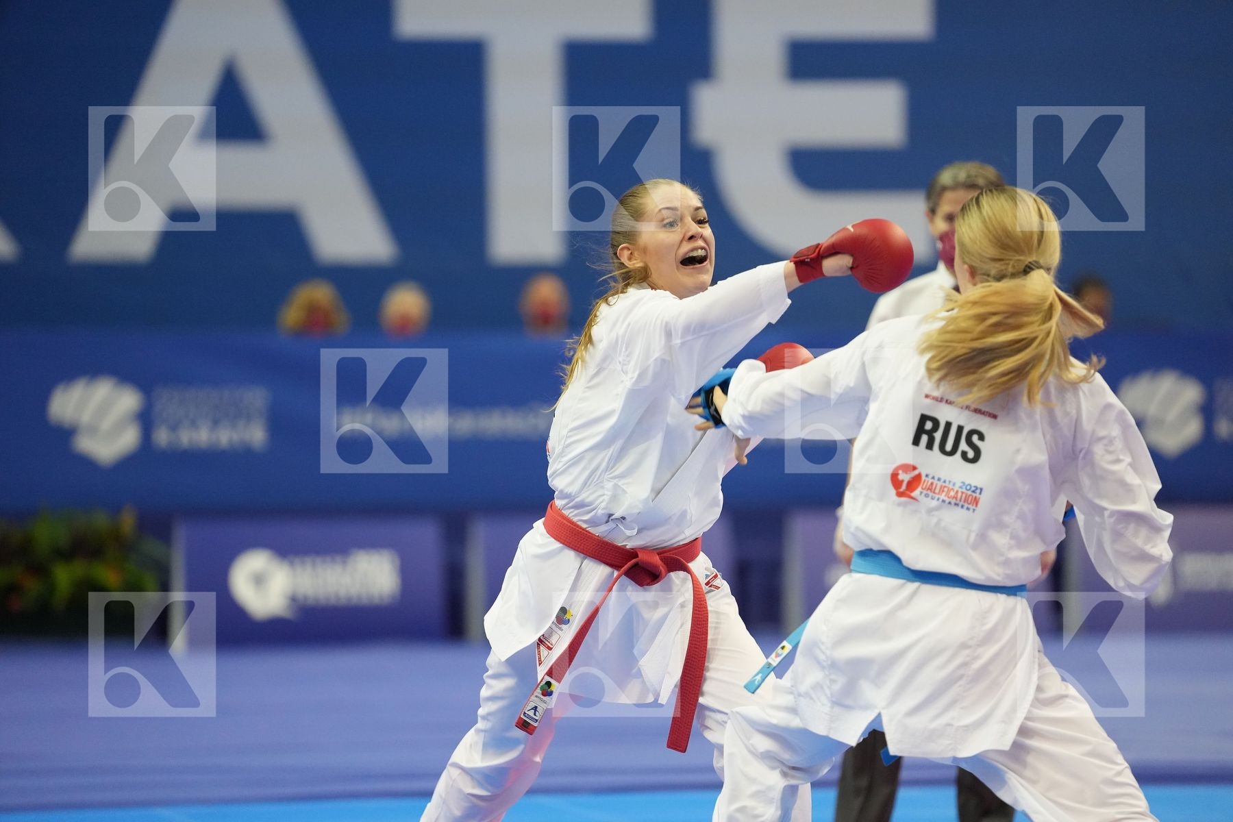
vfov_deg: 6.9
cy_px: 411
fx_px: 6849
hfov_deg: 10.3
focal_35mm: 200
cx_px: 616
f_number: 2.8
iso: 4000
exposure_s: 1/1000
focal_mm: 200
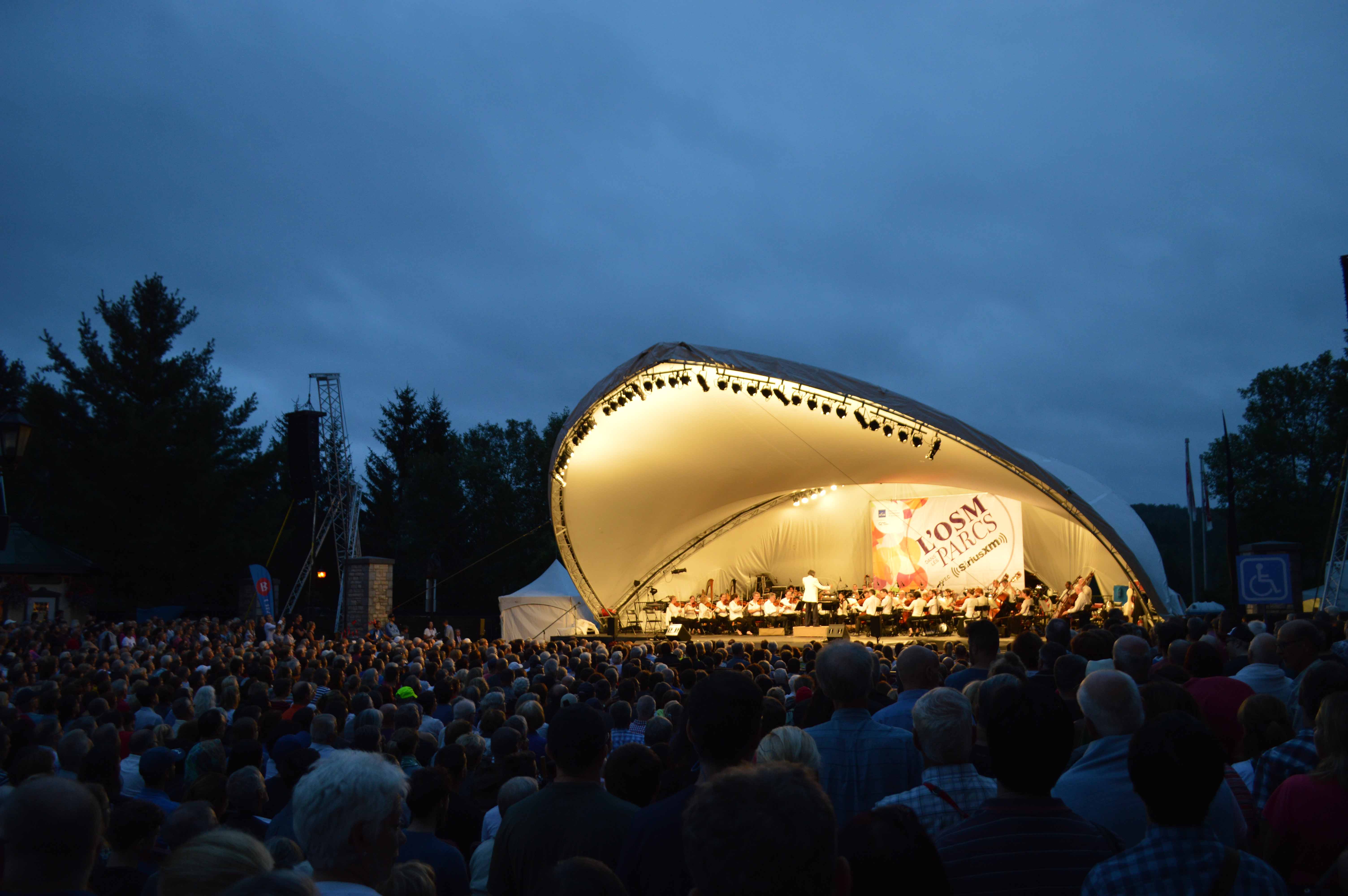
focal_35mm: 27
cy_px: 448
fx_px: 1010
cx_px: 674
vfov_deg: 47.8
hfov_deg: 67.4
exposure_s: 1/20
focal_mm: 18
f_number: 3.5
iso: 400
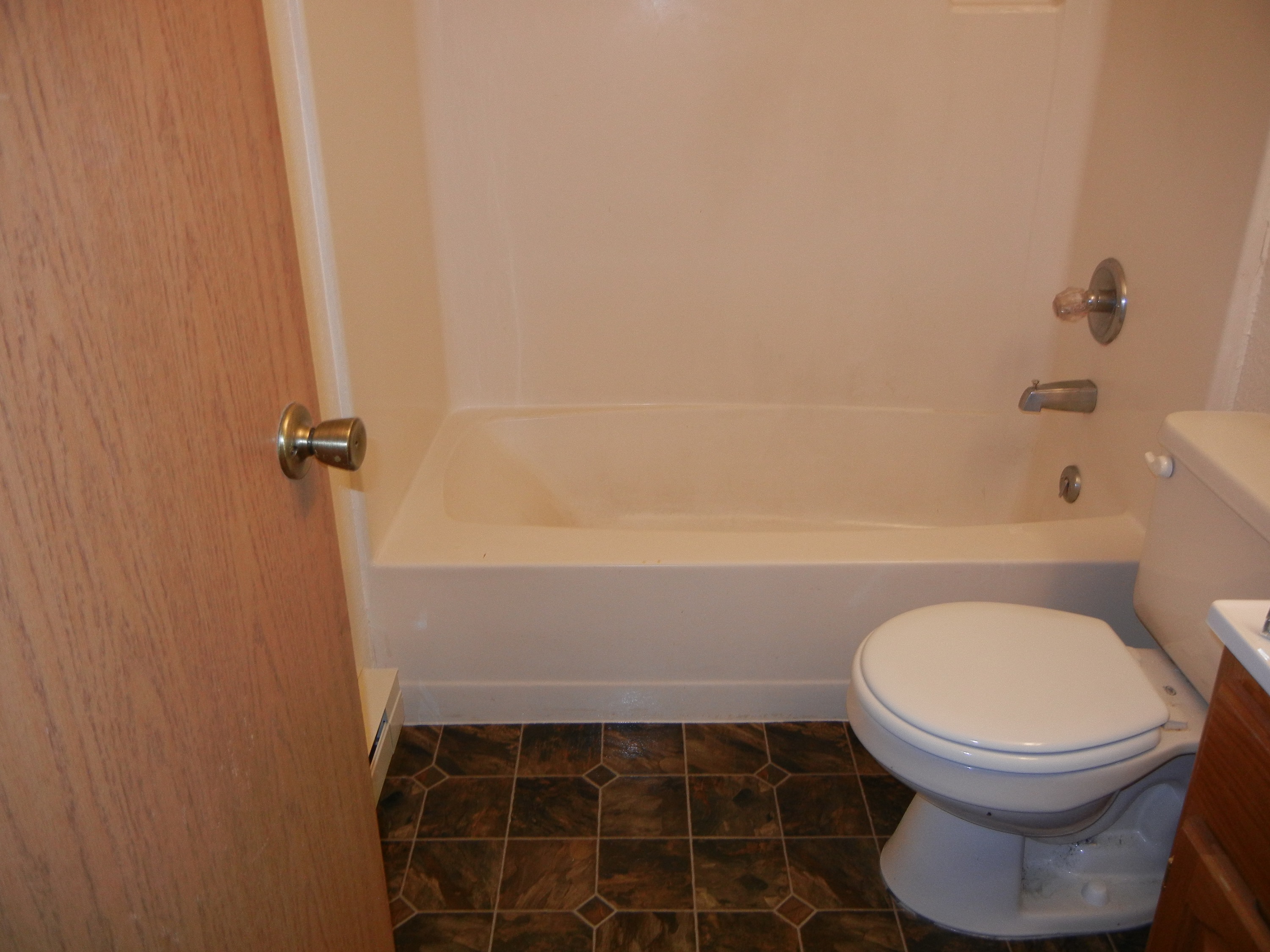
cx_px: 635
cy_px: 476
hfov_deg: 60.0
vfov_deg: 46.8
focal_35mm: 30
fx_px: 1101
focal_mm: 5.4
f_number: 3.5
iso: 200
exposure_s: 1/34
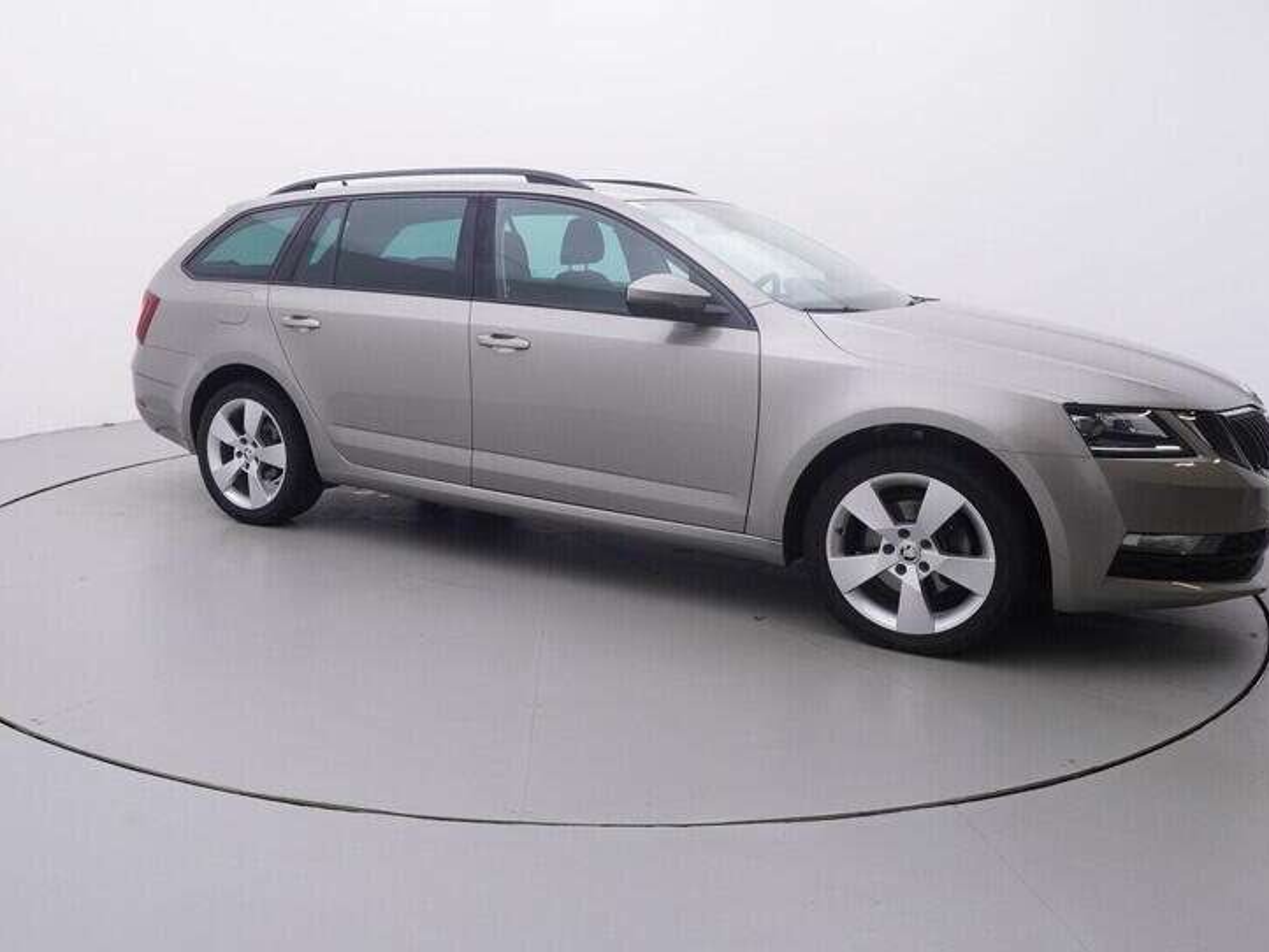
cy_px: 374
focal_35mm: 31
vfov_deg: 45.6
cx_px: 476
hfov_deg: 58.1
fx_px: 1125
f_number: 5
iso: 200
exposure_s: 1/80
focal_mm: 15
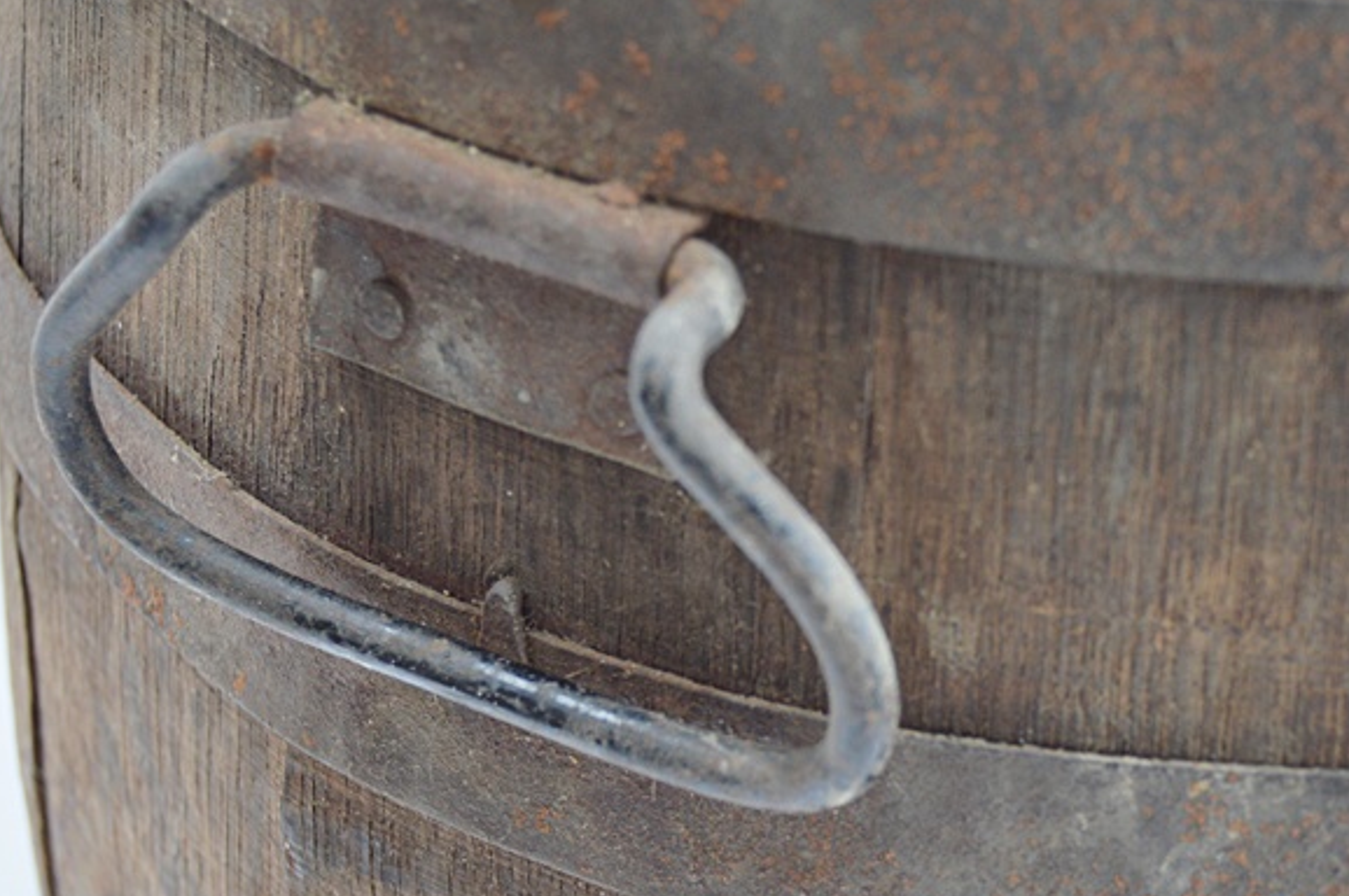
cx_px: 766
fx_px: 3401
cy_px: 568
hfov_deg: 22.4
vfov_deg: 15.0
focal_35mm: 91
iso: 400
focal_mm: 35
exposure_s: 1/100
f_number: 5
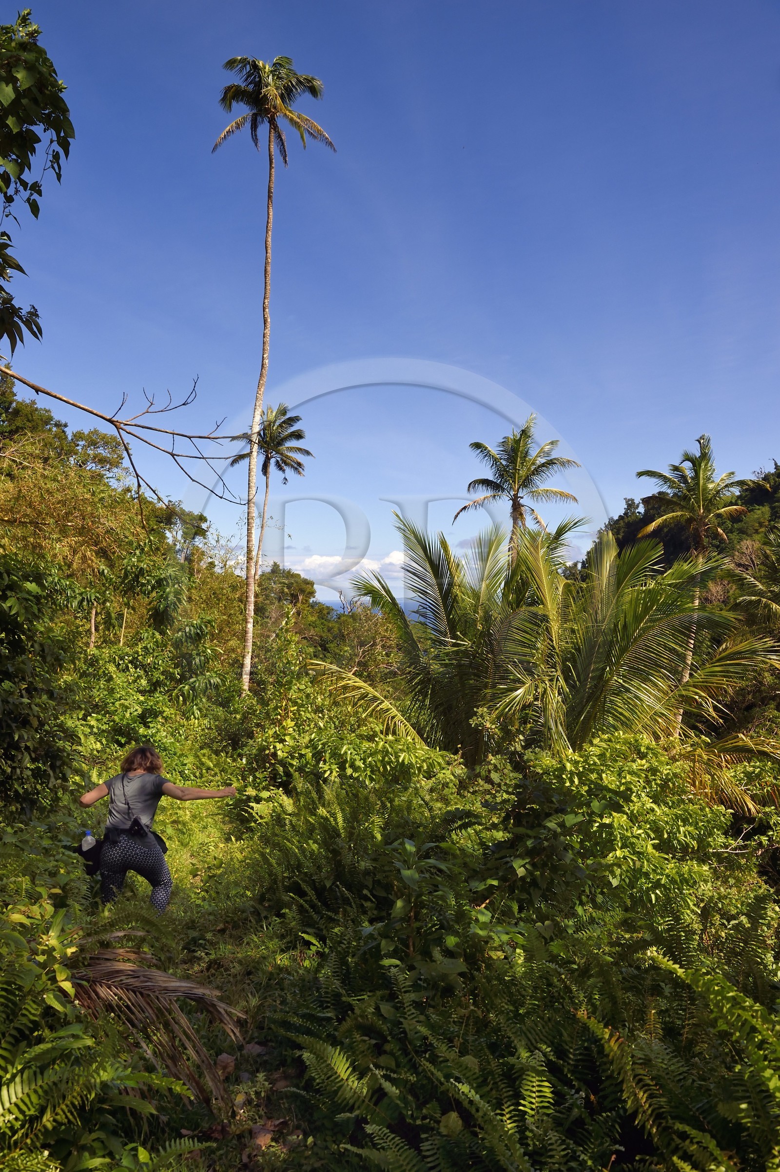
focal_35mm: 29
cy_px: 586
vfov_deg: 63.7
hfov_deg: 44.9
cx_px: 390
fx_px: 943
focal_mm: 29
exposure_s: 1/320
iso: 200
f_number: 14
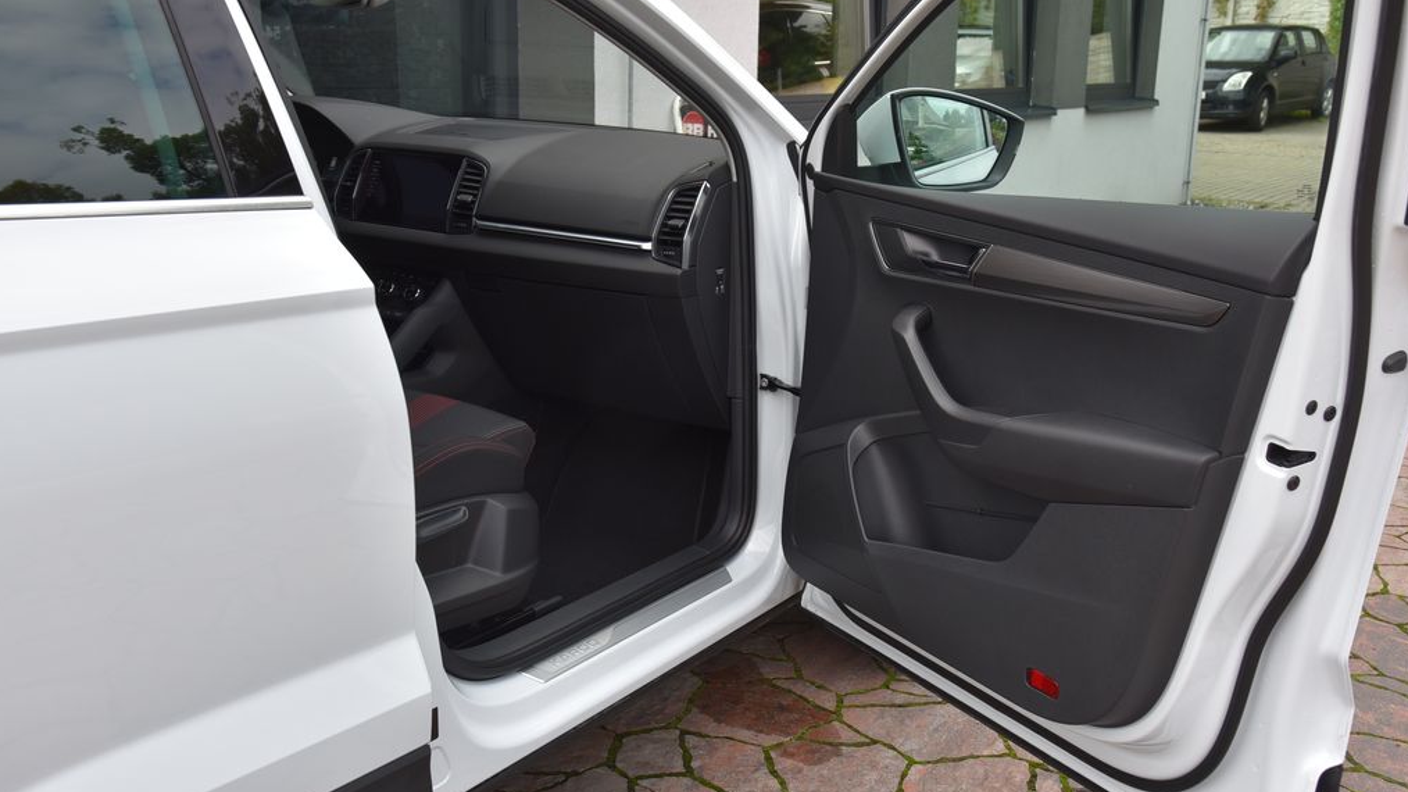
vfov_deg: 32.8
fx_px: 1344
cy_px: 342
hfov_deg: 55.3
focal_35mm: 36
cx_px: 704
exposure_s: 1/250
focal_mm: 34
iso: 500
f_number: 8
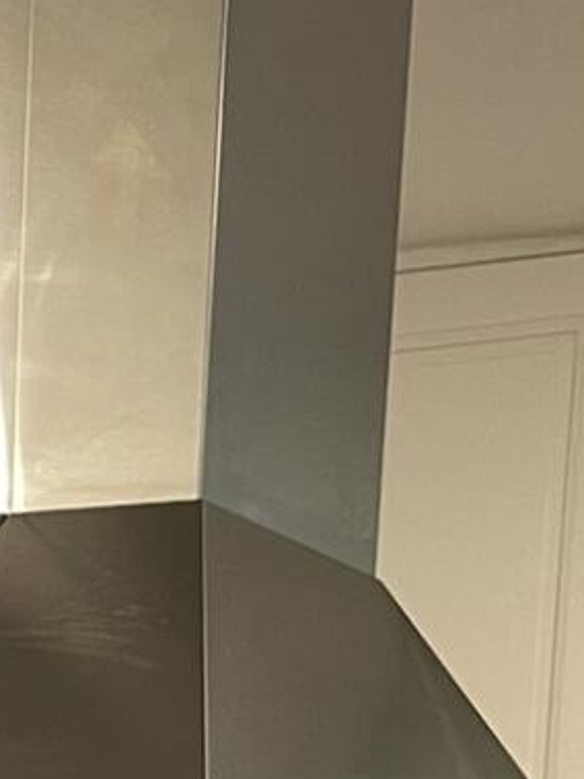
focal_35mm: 132
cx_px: -29
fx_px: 2971
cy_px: 1743
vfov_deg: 12.4
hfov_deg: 11.1
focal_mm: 5.1
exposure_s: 1/60
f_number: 1.6
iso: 100
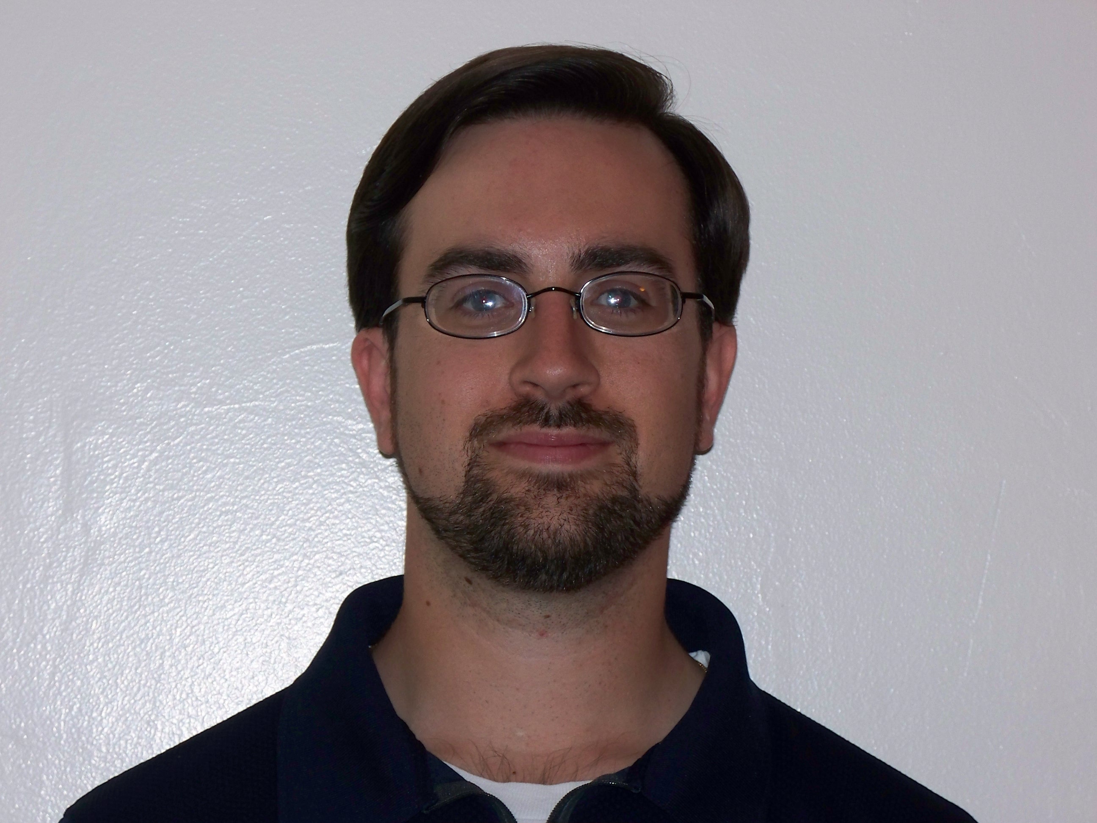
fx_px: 4342
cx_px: 548
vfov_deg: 10.8
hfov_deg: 14.4
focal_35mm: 137
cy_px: 412
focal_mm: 28.83
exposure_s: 1/60
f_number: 4.4
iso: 200
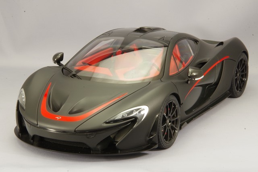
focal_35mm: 112
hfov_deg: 18.3
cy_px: 86
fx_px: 803
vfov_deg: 12.2
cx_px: 129
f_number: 32
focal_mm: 75
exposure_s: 1.3
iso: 400
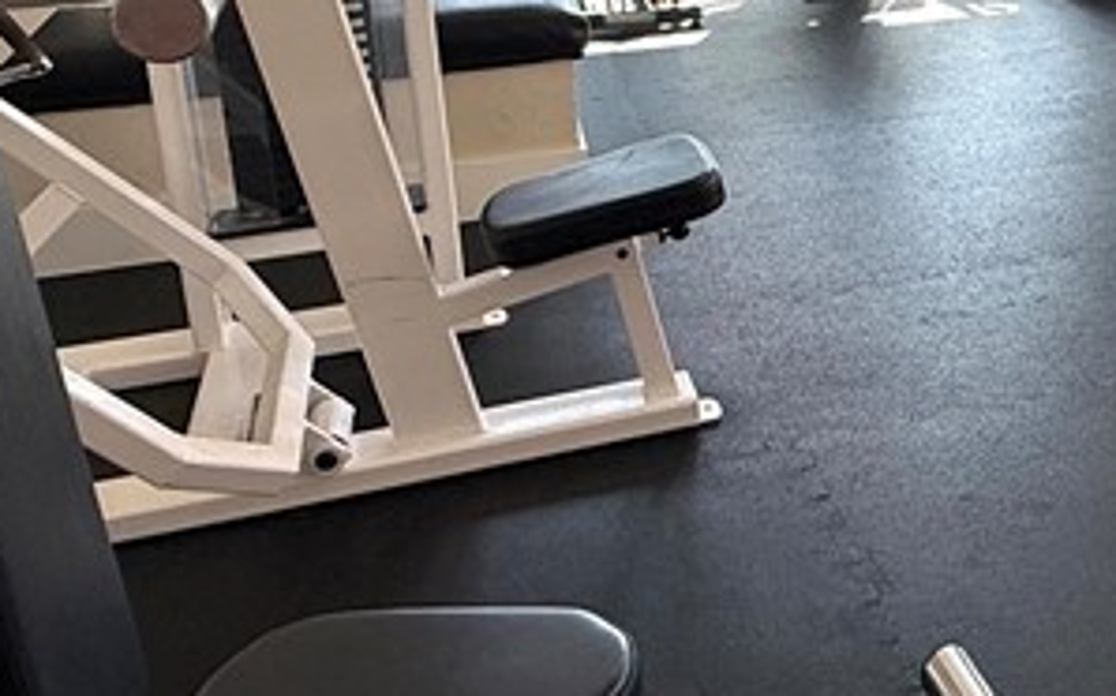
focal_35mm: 51
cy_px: 52
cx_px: 1082
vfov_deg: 24.5
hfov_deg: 36.2
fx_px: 1551
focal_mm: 2.22
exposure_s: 1/175
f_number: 2.2
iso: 64
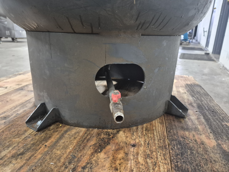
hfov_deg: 73.9
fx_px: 152
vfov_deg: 58.9
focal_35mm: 23
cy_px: 86
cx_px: 114
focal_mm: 5.4
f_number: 1.8
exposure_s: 1/60
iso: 1250
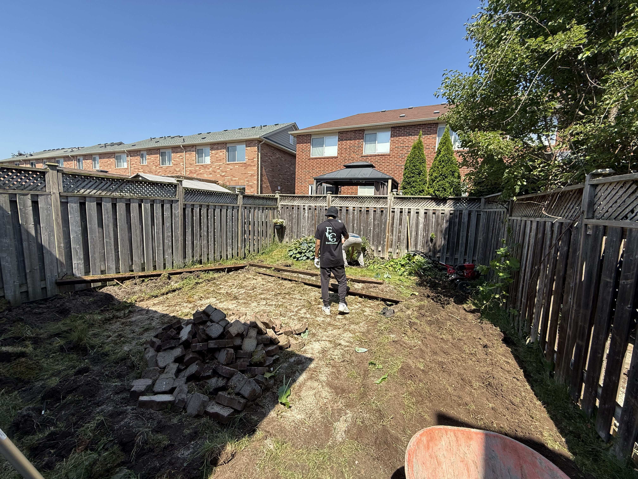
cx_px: 319
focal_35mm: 14
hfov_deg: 102.1
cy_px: 240
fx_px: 258
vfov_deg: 85.7
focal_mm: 2.22
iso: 64
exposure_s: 1/770
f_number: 2.2
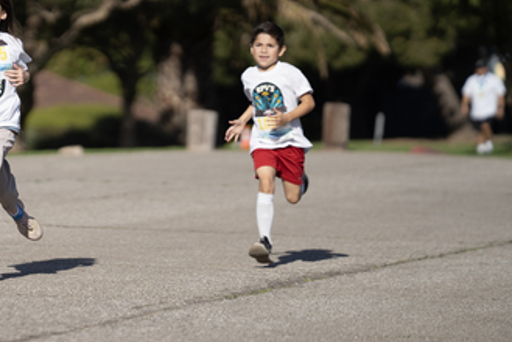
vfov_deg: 4.1
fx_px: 4754
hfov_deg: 6.2
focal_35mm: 334
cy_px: 116
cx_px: 86
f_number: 2.8
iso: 250
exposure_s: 1/5000
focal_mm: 200
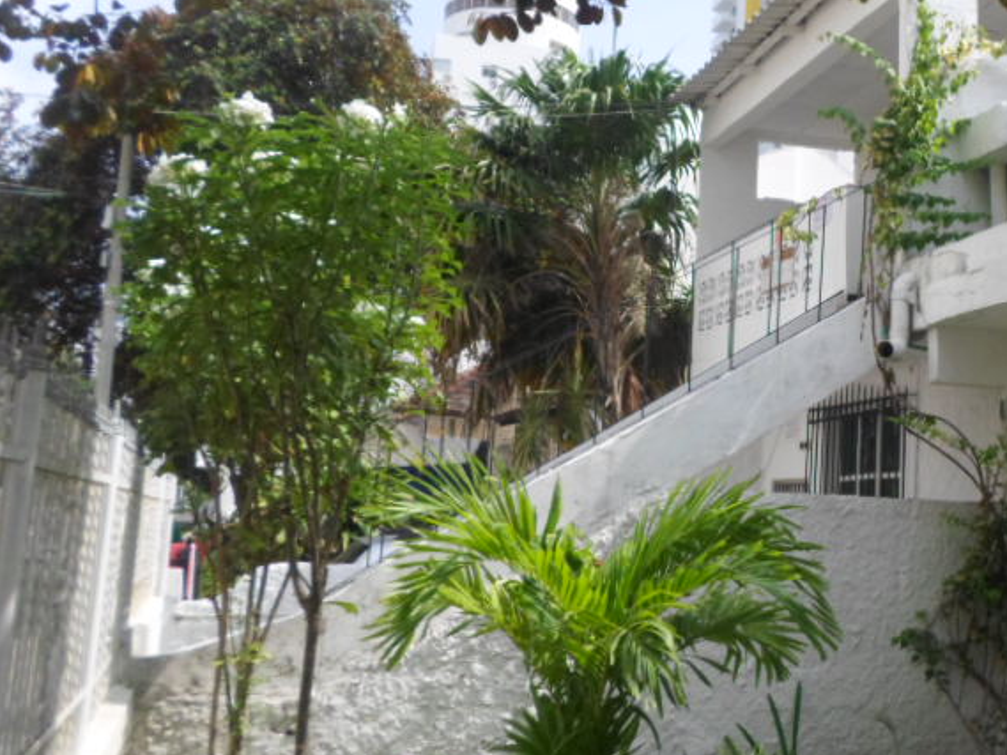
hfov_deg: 40.5
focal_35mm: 45
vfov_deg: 32.0
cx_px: 789
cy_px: 283
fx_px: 1309
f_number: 2.5
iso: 80
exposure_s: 1/1000
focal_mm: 4.5
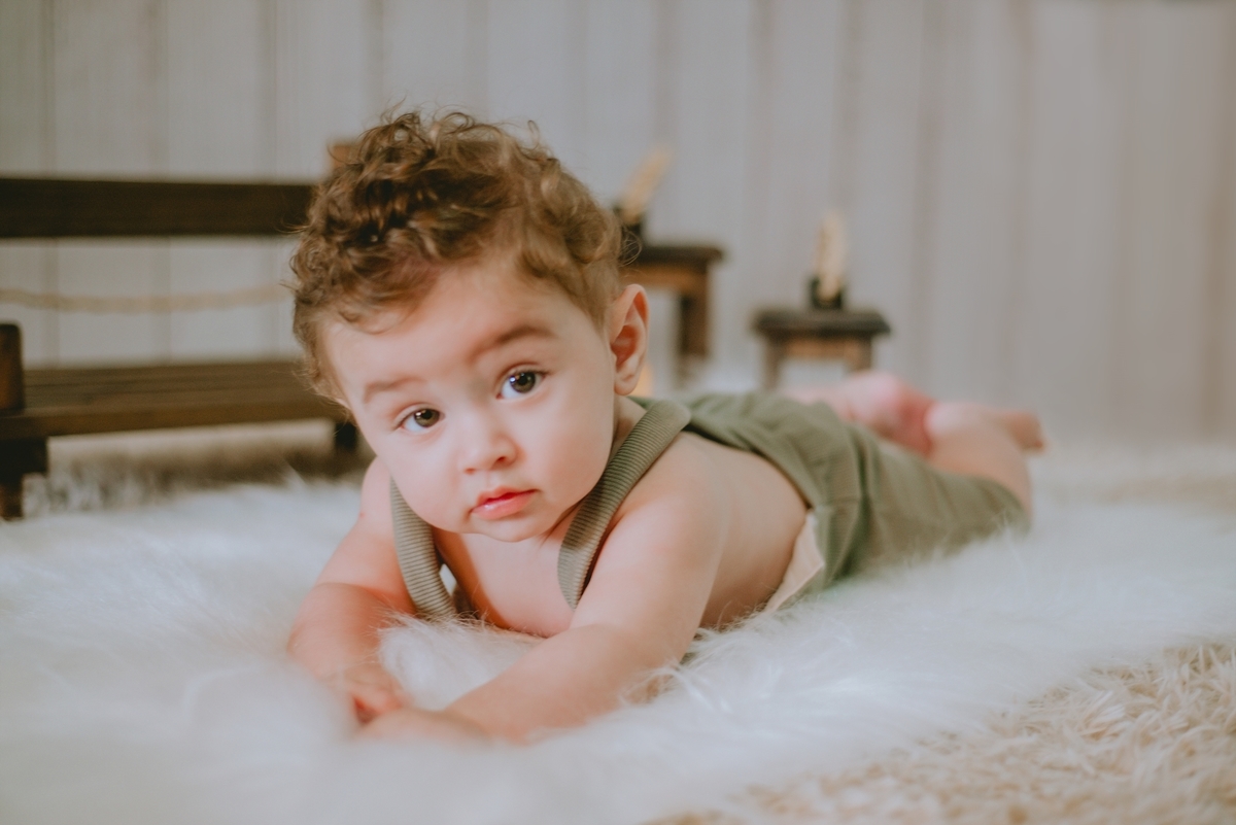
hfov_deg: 39.6
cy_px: 412
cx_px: 618
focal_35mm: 50
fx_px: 1717
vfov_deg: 27.0
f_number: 2.2
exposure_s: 1/160
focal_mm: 50
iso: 640
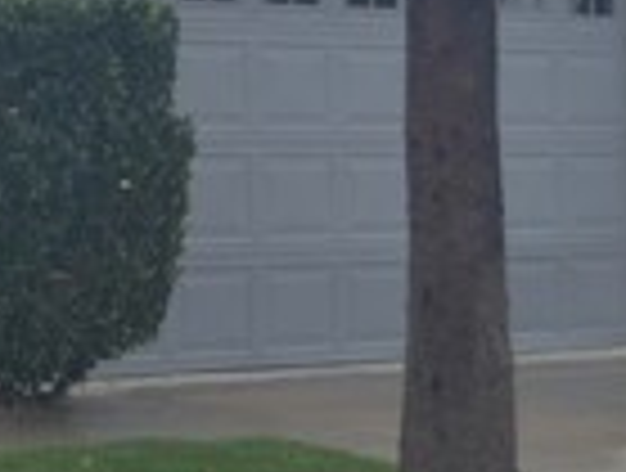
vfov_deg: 9.2
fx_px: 2883
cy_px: -191
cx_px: -504
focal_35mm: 159
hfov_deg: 11.5
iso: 140
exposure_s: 1/125
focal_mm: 24
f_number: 5.6
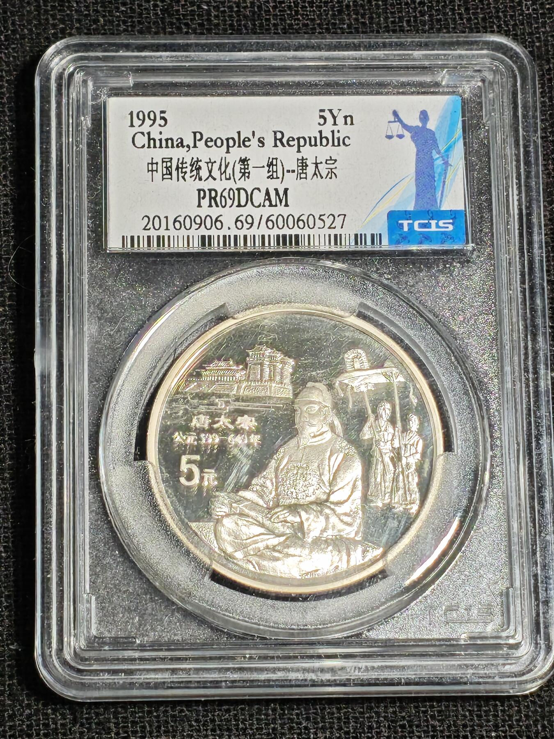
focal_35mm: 127
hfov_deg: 11.7
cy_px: 370
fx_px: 2710
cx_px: 277
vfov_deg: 15.5
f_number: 1.5
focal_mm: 4.94
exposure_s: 1/568
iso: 50
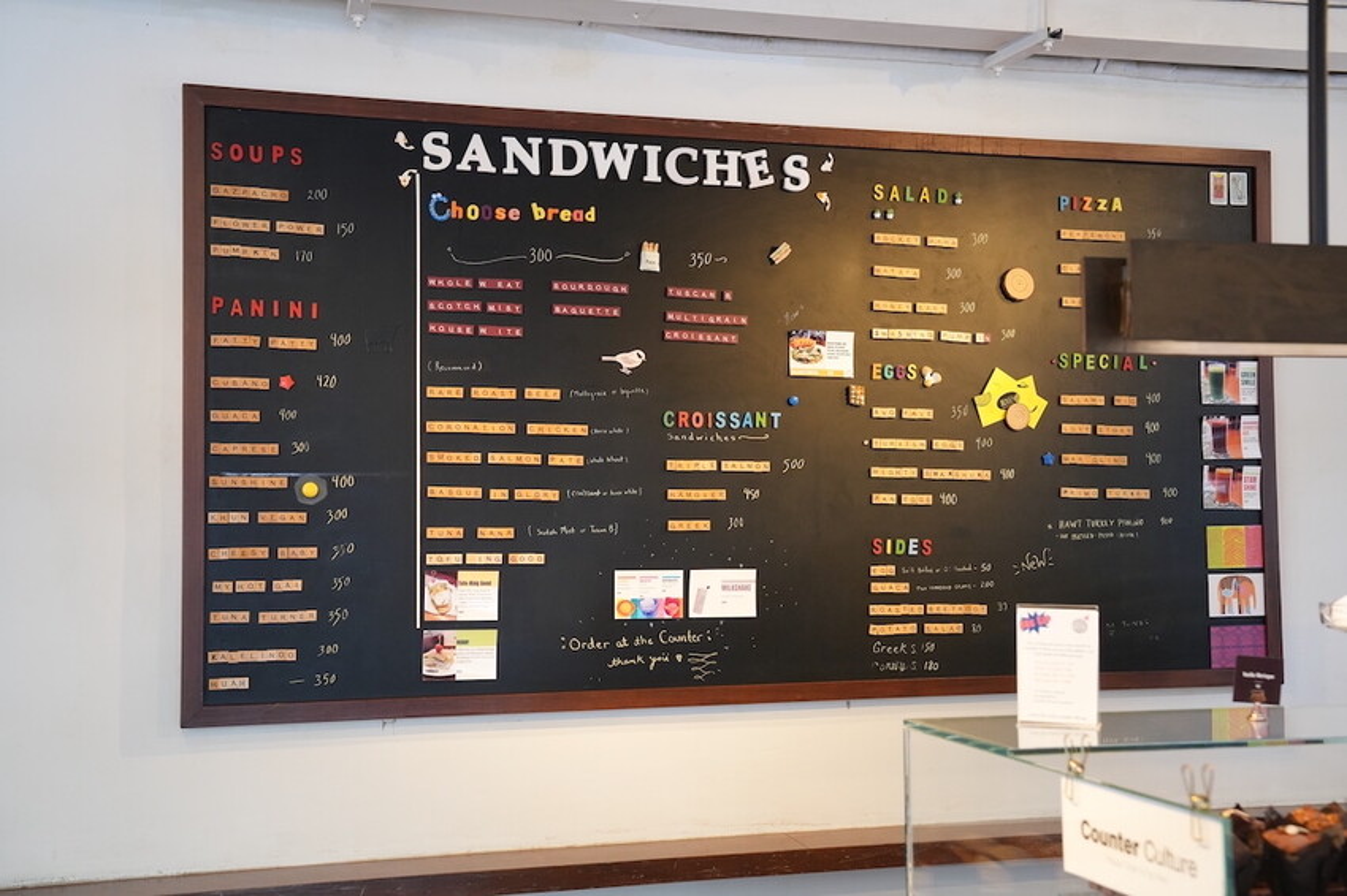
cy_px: 448
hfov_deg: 43.6
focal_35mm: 45
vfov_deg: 29.8
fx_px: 1683
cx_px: 674
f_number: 5
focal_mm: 45
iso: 2000
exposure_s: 1/100
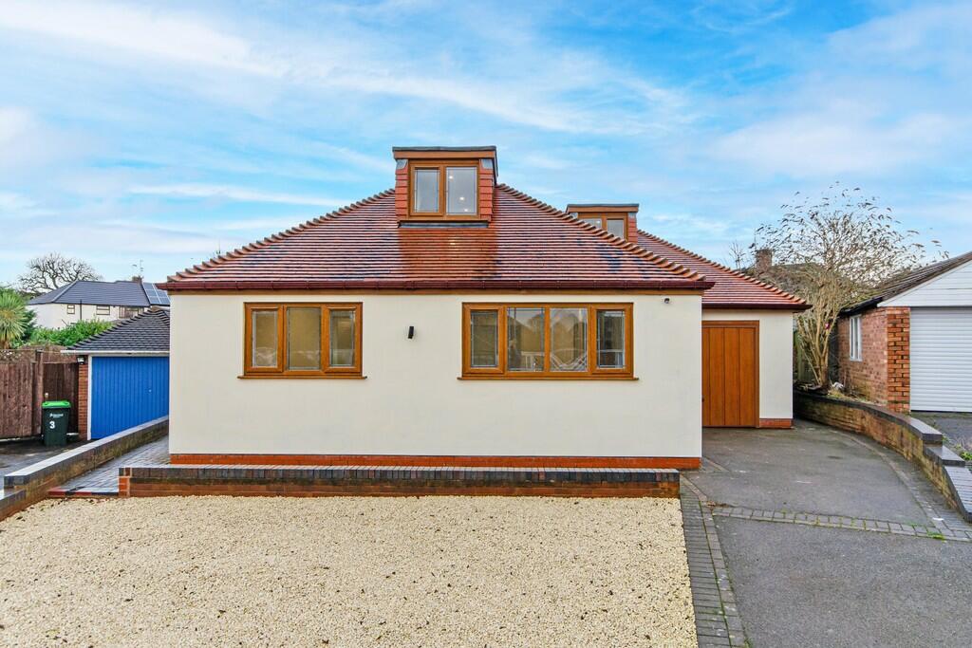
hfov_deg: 81.2
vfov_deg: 59.5
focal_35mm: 21
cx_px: 486
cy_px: 324
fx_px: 567
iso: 400
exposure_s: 1/125
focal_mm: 14
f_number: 9
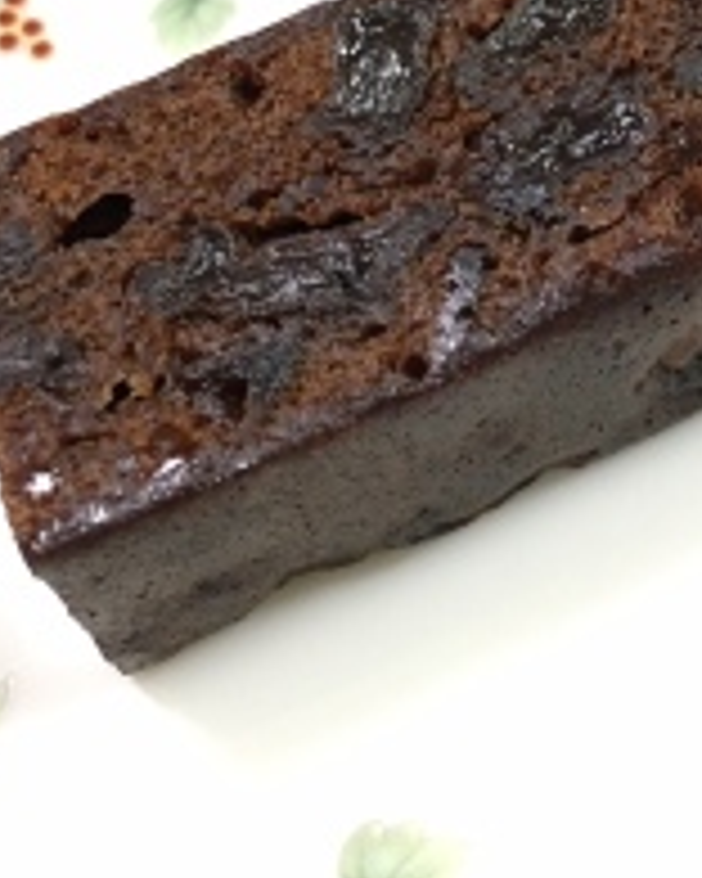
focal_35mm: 58
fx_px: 1506
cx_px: 495
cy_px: 135
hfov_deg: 26.0
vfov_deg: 31.4
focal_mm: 4.15
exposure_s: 1/24
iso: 200
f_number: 2.2
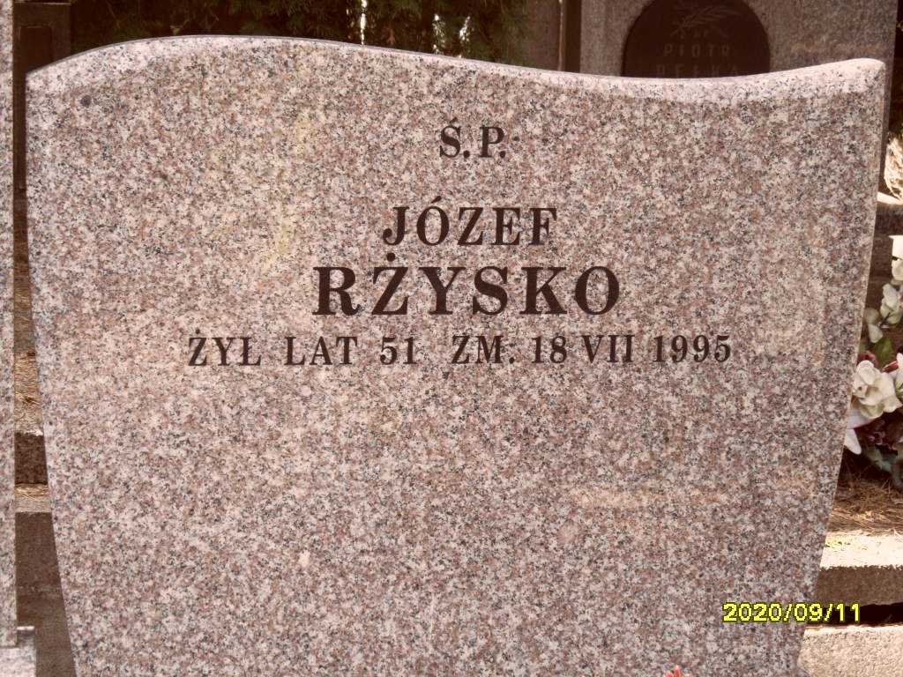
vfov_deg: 18.4
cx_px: 452
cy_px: 338
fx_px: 2087
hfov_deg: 24.4
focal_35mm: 80
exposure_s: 1/90
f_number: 4.2
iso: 100
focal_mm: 13.2
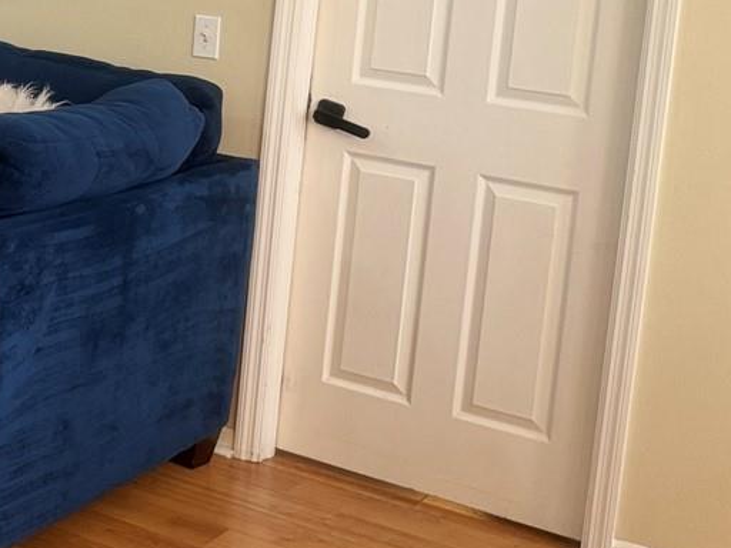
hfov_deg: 22.5
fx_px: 1584
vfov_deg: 19.0
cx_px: -286
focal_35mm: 75
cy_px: -24
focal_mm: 6.76
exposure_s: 1/120
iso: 200
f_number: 1.78
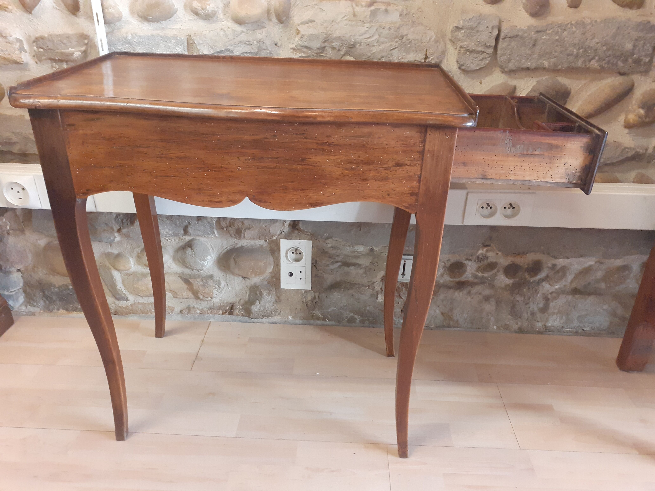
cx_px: 328
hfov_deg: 65.3
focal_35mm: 27
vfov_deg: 51.4
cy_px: 246
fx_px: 511
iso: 200
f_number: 1.9
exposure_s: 1/25
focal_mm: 3.6
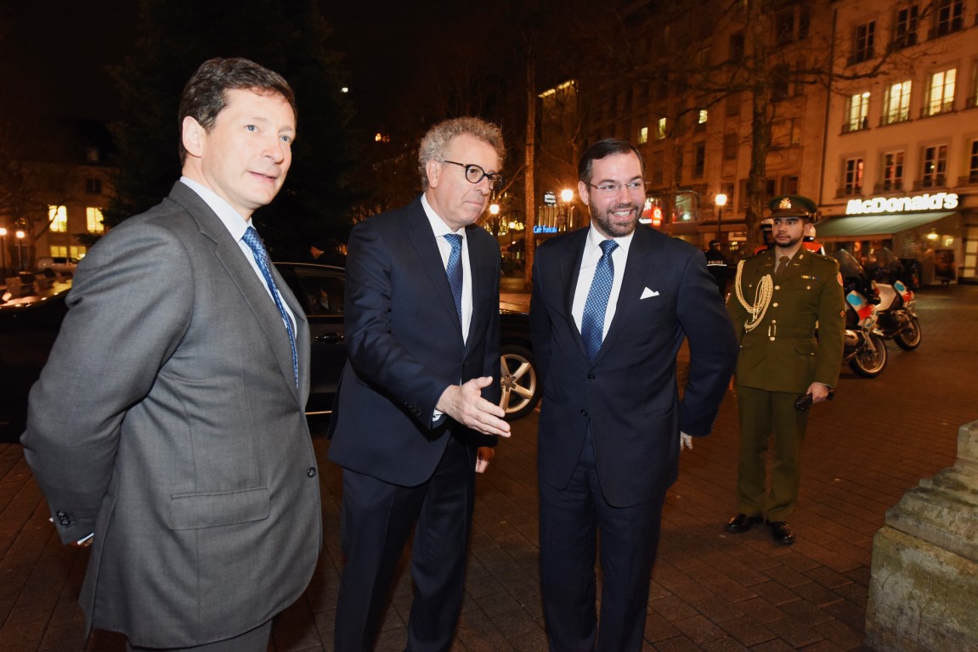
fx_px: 652
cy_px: 326
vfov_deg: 53.2
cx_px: 489
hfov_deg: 73.7
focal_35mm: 24
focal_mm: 24
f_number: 5.6
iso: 4000
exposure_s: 1/125
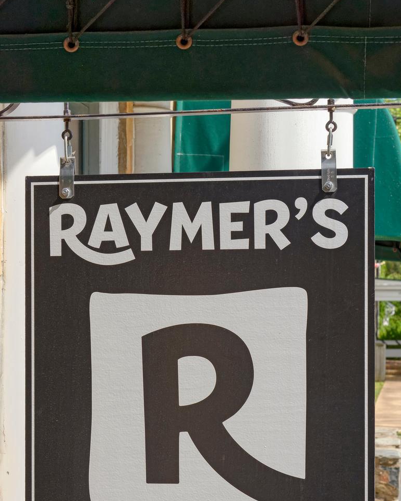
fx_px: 890
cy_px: 363
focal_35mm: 60
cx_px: 192
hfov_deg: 25.4
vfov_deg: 31.0
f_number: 8
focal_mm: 40
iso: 320
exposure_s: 1/320
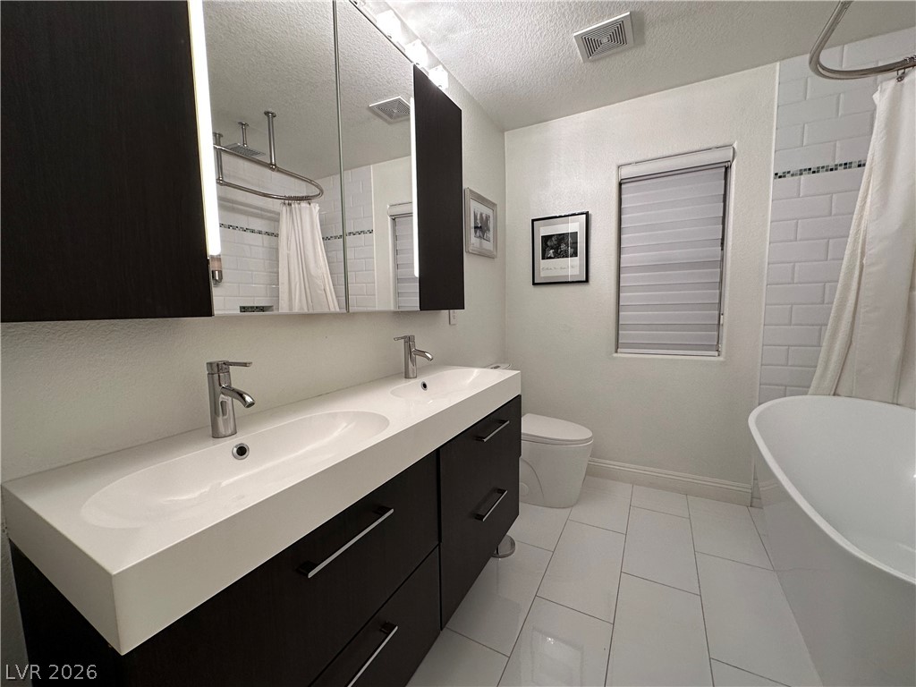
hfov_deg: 102.1
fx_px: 370
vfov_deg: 85.7
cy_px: 344
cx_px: 458
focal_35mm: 14
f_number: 2.2
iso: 125
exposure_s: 1/120
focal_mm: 2.22
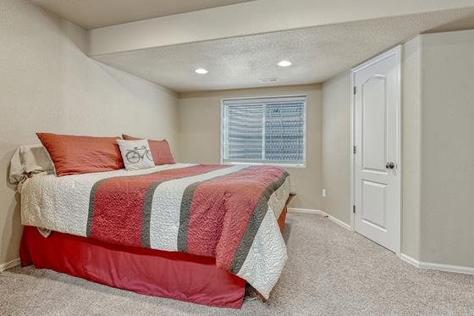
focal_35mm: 16
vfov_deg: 73.7
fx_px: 211
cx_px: 251
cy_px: 150
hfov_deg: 96.6
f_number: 8
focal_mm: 14
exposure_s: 1/30
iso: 400
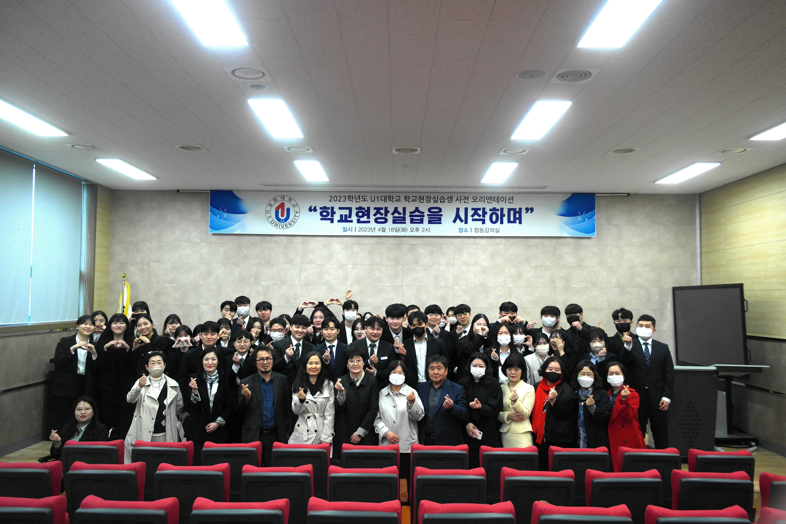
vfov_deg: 45.0
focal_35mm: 29
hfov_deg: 63.7
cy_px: 262
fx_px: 633
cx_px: 393
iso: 400
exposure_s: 1/80
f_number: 3.5
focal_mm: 19
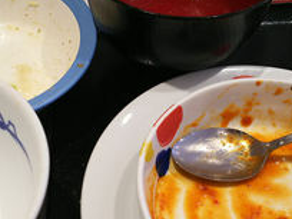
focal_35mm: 53
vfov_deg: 27.2
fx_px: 447
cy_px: 159
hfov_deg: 36.1
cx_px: 126
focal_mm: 4.2
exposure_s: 1/120
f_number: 1.9
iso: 25
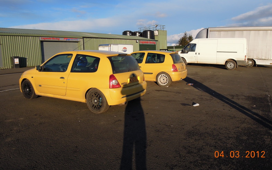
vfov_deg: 47.4
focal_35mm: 26
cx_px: 139
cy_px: 72
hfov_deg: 70.4
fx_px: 193
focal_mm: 4.3
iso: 160
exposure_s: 1/1250
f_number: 3.5
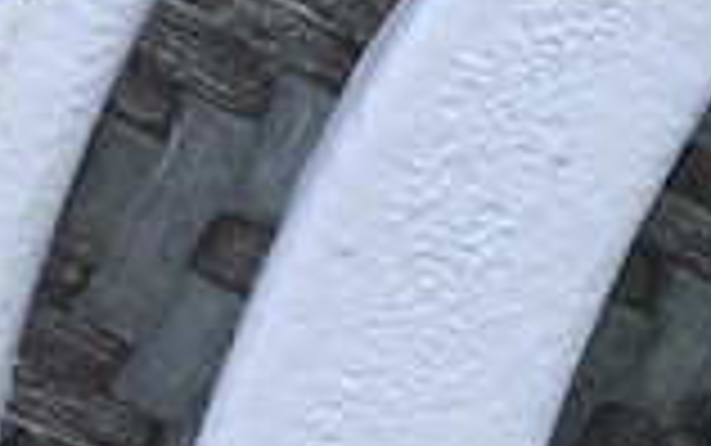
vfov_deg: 7.0
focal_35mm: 187
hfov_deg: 10.7
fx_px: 3626
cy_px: 264
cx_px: 1179
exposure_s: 1/515
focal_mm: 3.3
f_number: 2.4
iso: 25
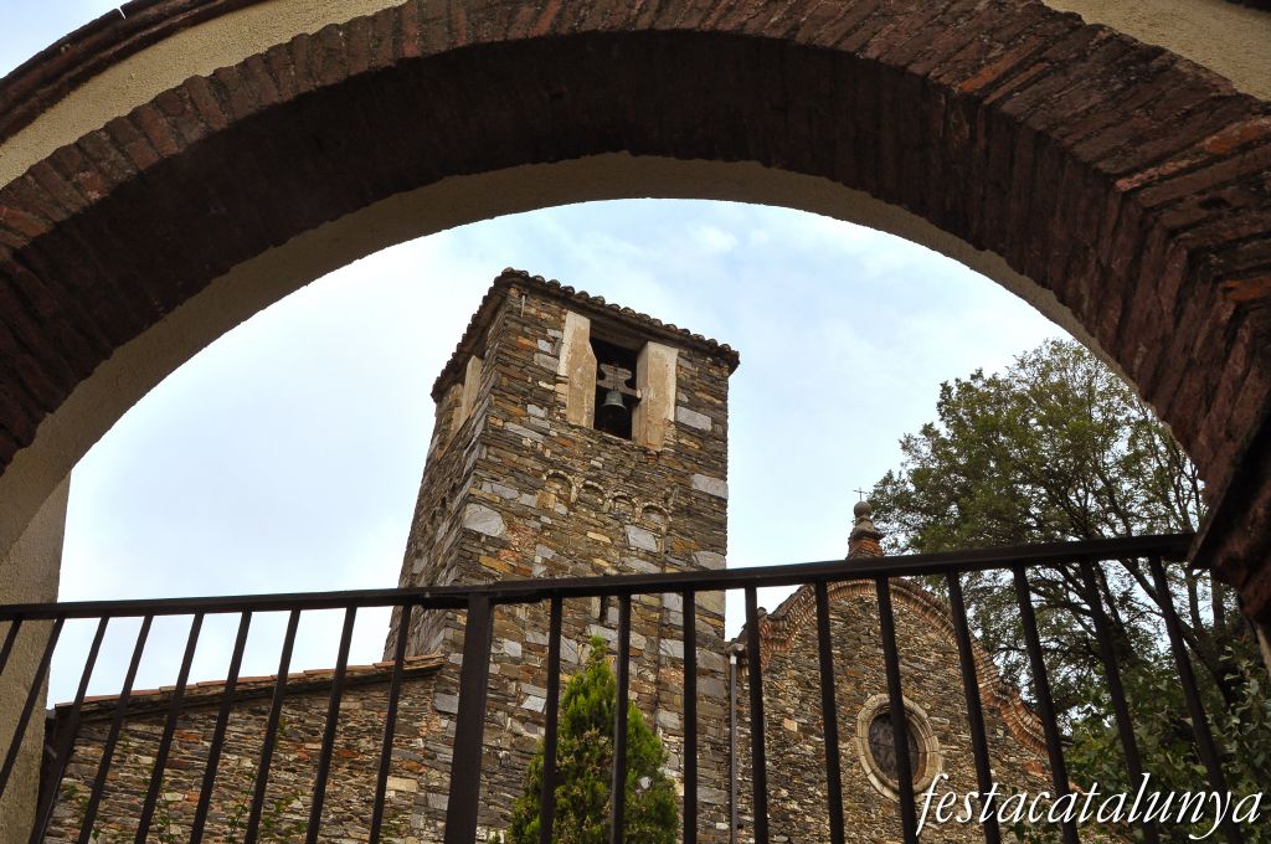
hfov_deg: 67.4
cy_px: 422
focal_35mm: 27
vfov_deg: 47.8
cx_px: 636
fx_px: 952
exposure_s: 1/400
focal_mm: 18
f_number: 10
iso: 500
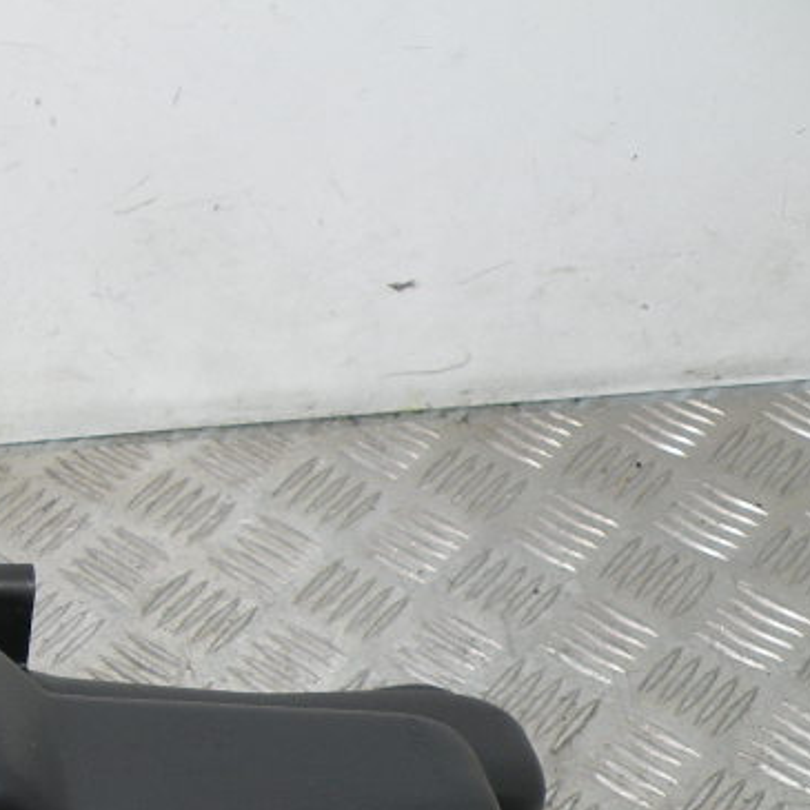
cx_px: -206
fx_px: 1774
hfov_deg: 23.2
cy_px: 832
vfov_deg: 24.4
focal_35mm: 67
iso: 64
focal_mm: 4.7
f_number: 2.8
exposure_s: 1/73
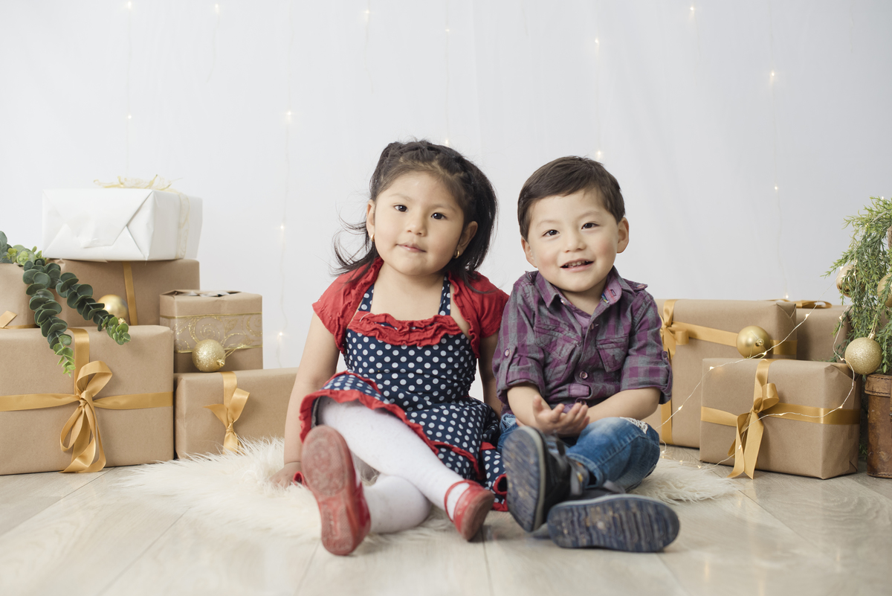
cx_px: 446
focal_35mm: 50
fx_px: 1239
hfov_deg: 39.6
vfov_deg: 27.0
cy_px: 298
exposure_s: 1/200
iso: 800
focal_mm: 50
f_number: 3.5
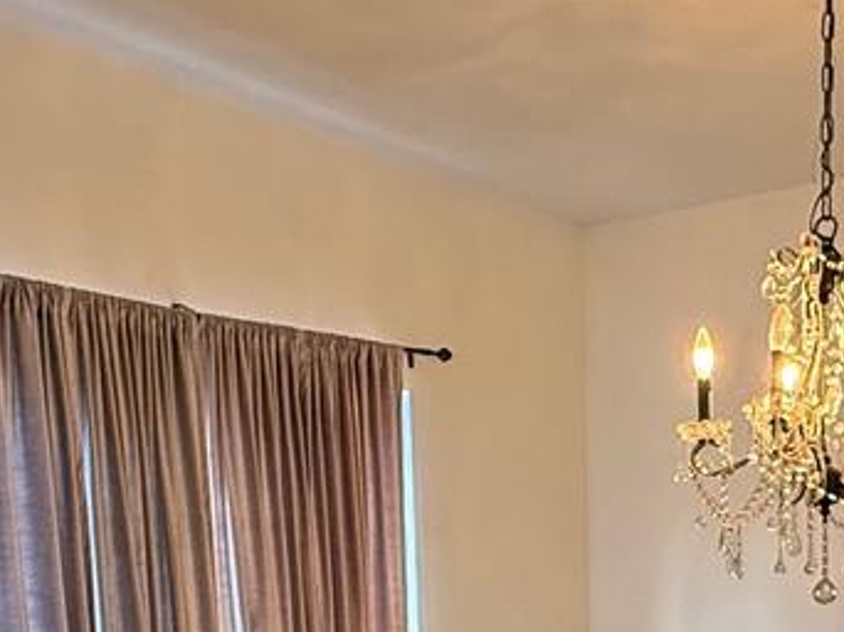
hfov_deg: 32.2
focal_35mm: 59
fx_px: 1438
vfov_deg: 22.0
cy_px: 852
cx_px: 610
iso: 250
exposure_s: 1/60
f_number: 2.2
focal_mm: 2.22
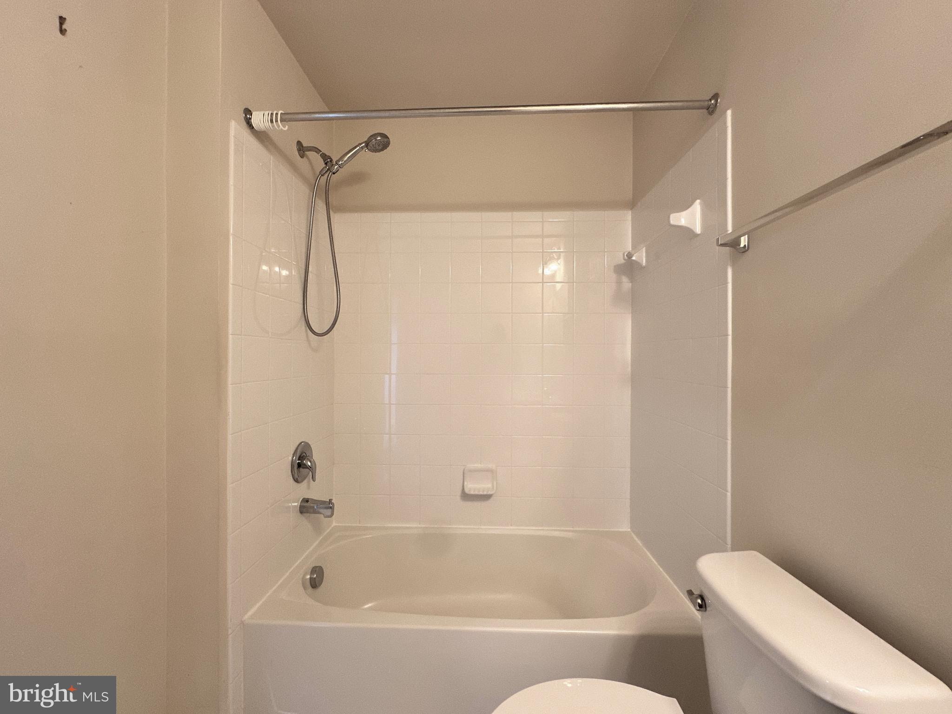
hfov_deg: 102.1
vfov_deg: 85.7
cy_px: 357
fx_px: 385
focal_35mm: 14
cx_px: 476
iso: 250
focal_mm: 2.22
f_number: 2.2
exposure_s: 1/120
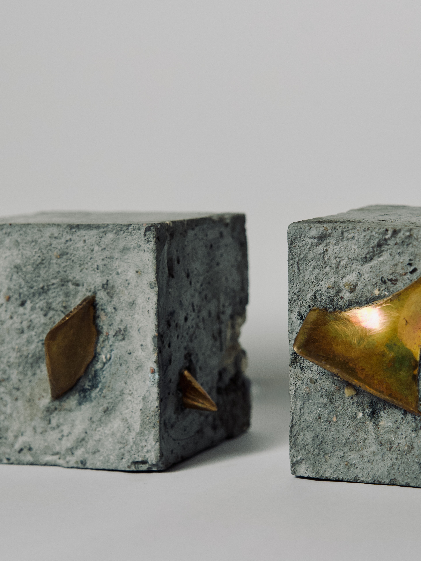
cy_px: 282
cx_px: 220
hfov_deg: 13.6
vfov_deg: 18.0
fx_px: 1767
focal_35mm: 109
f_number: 5
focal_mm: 75
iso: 640
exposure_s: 1/125
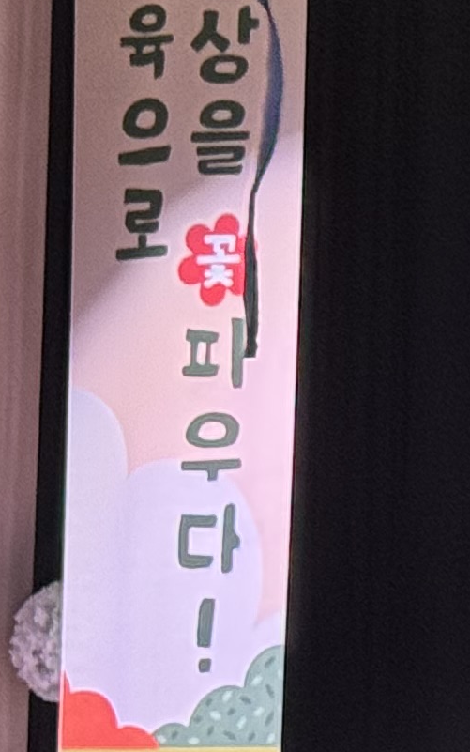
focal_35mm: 256
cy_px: 76
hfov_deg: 4.7
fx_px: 5244
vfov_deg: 8.2
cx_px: 1797
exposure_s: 1/45
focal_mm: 6.76
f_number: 1.78
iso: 80
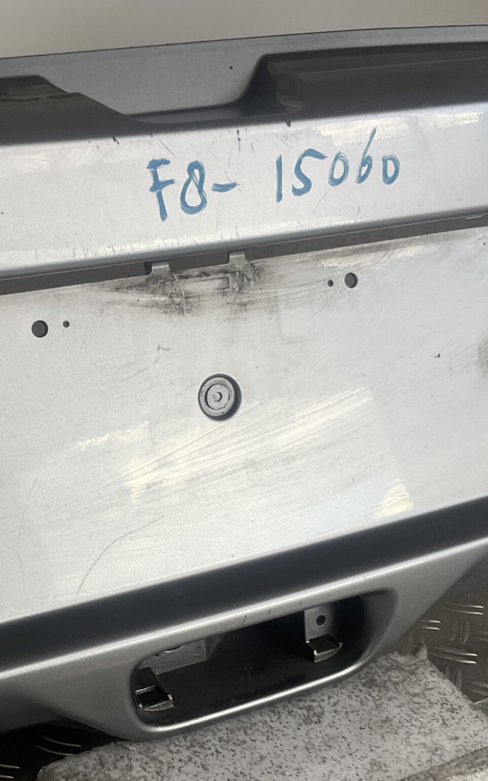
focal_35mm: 51
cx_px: 158
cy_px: 417
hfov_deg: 25.2
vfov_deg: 39.6
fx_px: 1086
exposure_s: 1/100
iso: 20
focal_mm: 3
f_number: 1.8
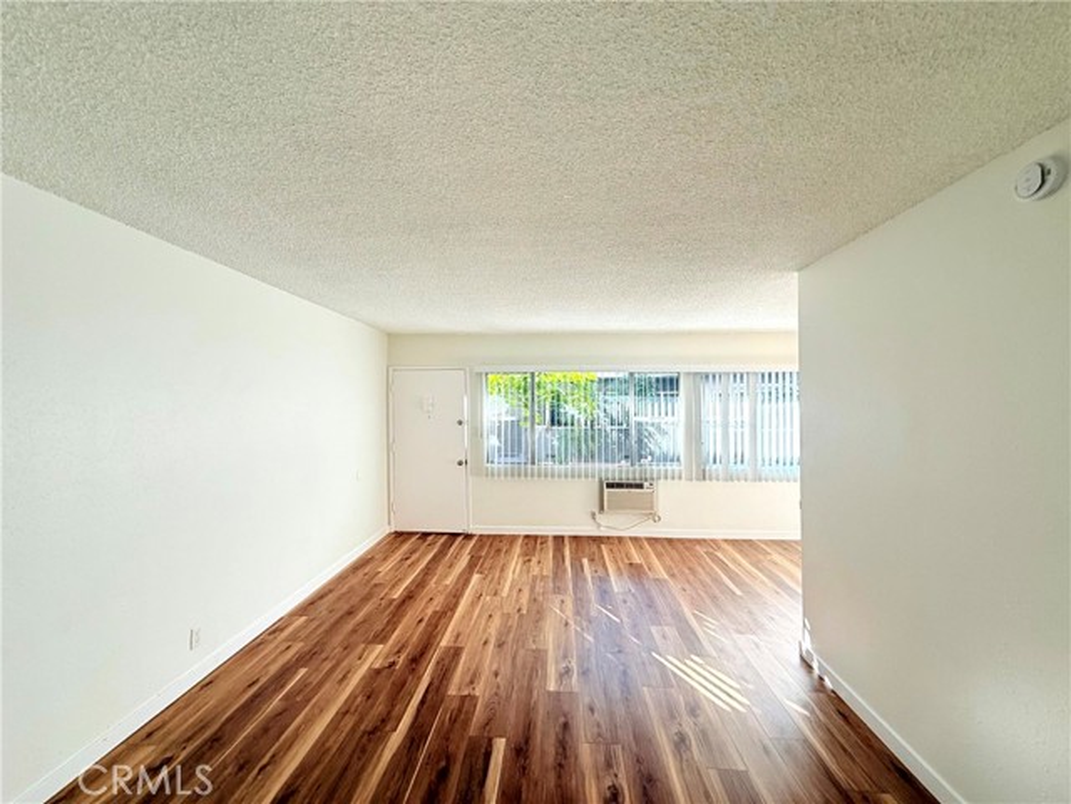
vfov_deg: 85.7
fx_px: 433
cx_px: 536
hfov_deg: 102.1
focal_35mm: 14
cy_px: 402
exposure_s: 1/172
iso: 64
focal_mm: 2.22
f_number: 2.2
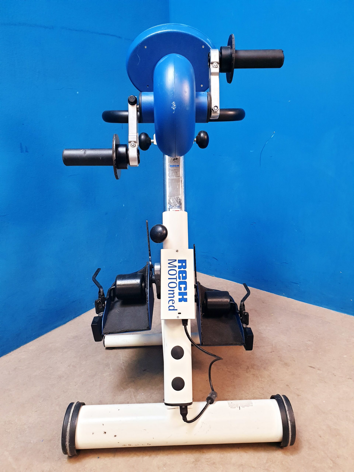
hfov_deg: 53.1
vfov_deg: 67.3
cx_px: 177
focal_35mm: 26
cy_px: 236
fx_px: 355
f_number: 2.4
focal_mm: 4.3
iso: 250
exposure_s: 1/33
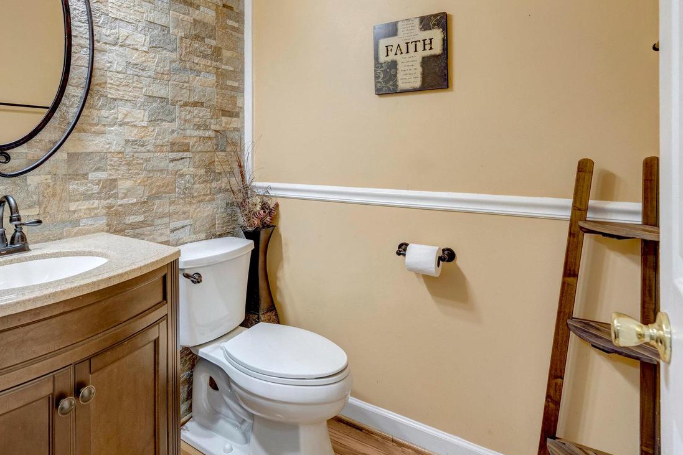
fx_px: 398
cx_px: 268
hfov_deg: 80.1
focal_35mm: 21
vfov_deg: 58.4
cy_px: 160
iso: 1250
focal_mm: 16
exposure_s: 1/20
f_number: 8
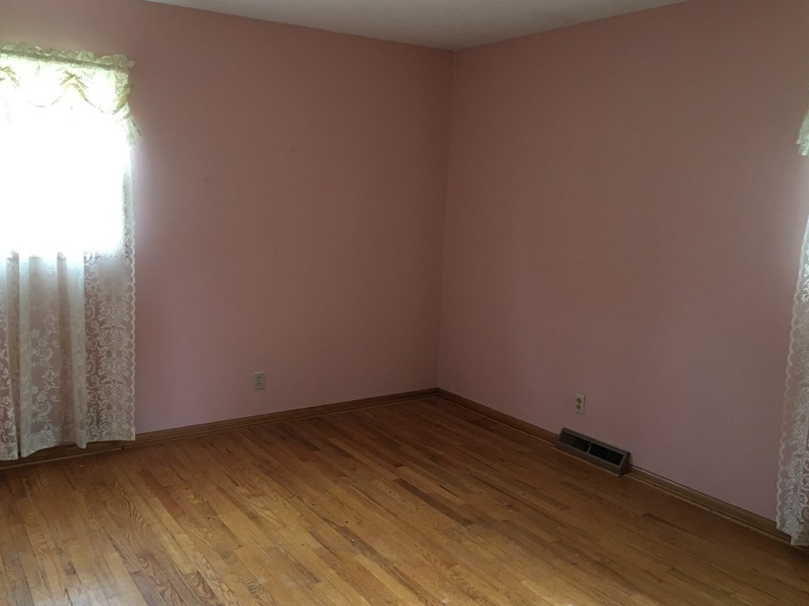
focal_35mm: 31
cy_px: 316
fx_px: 724
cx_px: 379
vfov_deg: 45.4
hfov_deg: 58.3
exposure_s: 1/15
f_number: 2.2
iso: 100
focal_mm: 4.15
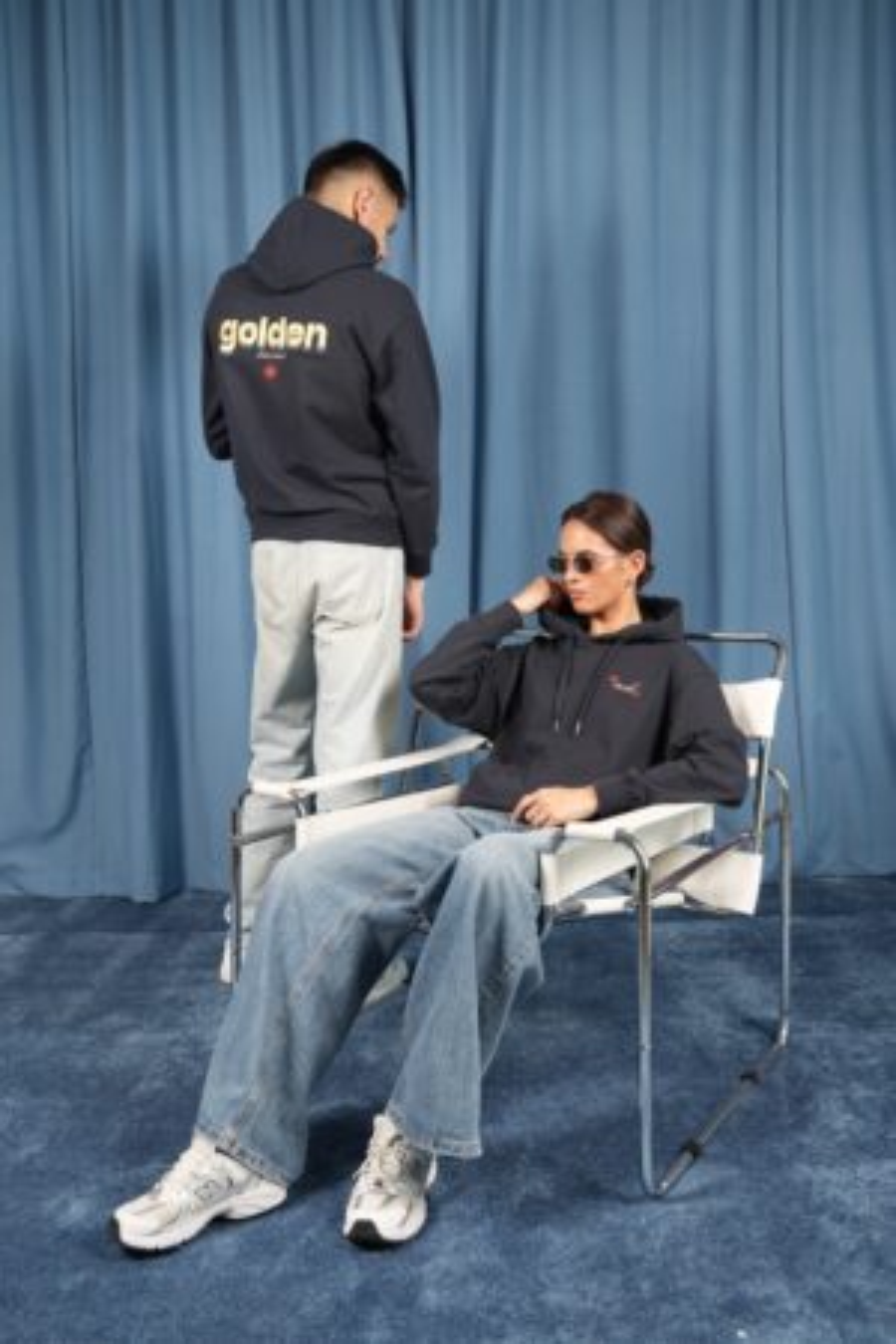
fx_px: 1157
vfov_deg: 60.3
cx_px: 448
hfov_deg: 42.3
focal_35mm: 31
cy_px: 672
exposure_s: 1/200
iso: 500
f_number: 4.5
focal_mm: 31
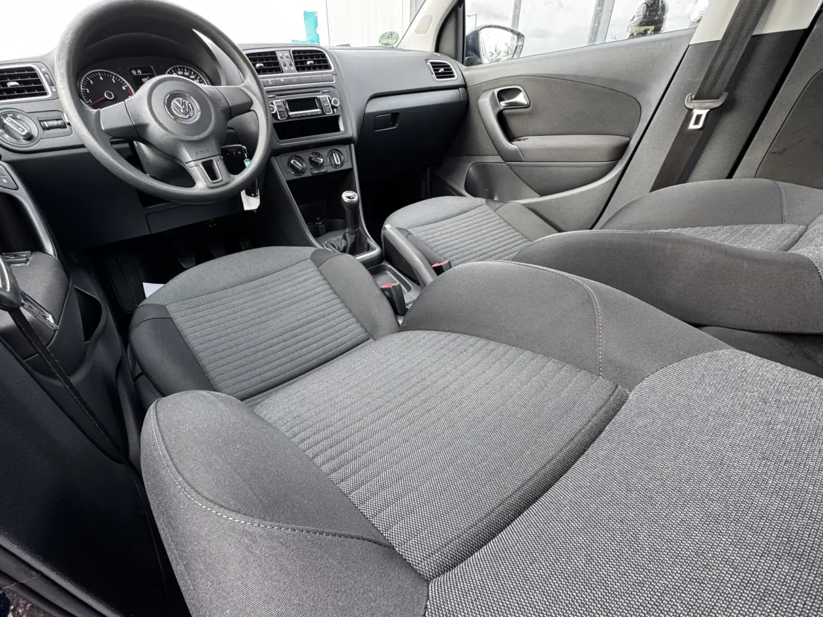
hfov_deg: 94.3
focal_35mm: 16
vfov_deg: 78.0
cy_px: 334
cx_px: 381
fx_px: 380
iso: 200
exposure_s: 1/99
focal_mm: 2.22
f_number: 2.2
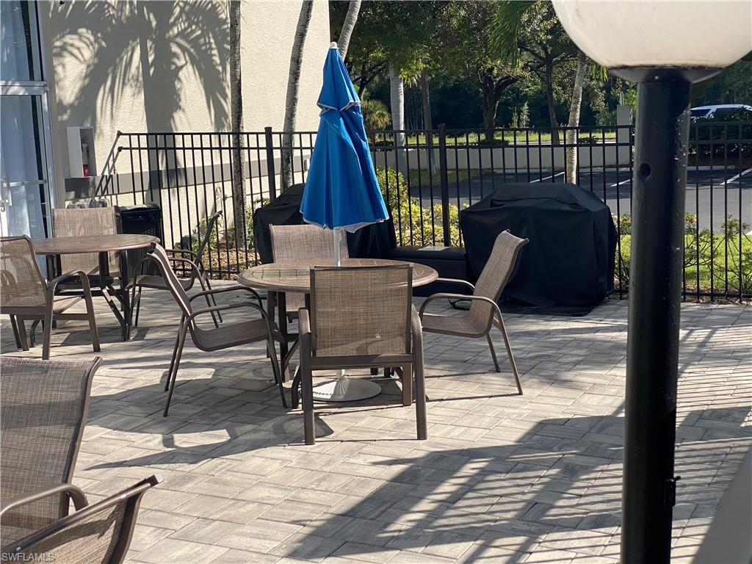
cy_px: 282
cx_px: 376
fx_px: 1130
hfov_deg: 36.8
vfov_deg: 28.0
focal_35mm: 52
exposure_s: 1/1597
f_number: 2
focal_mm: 6
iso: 20
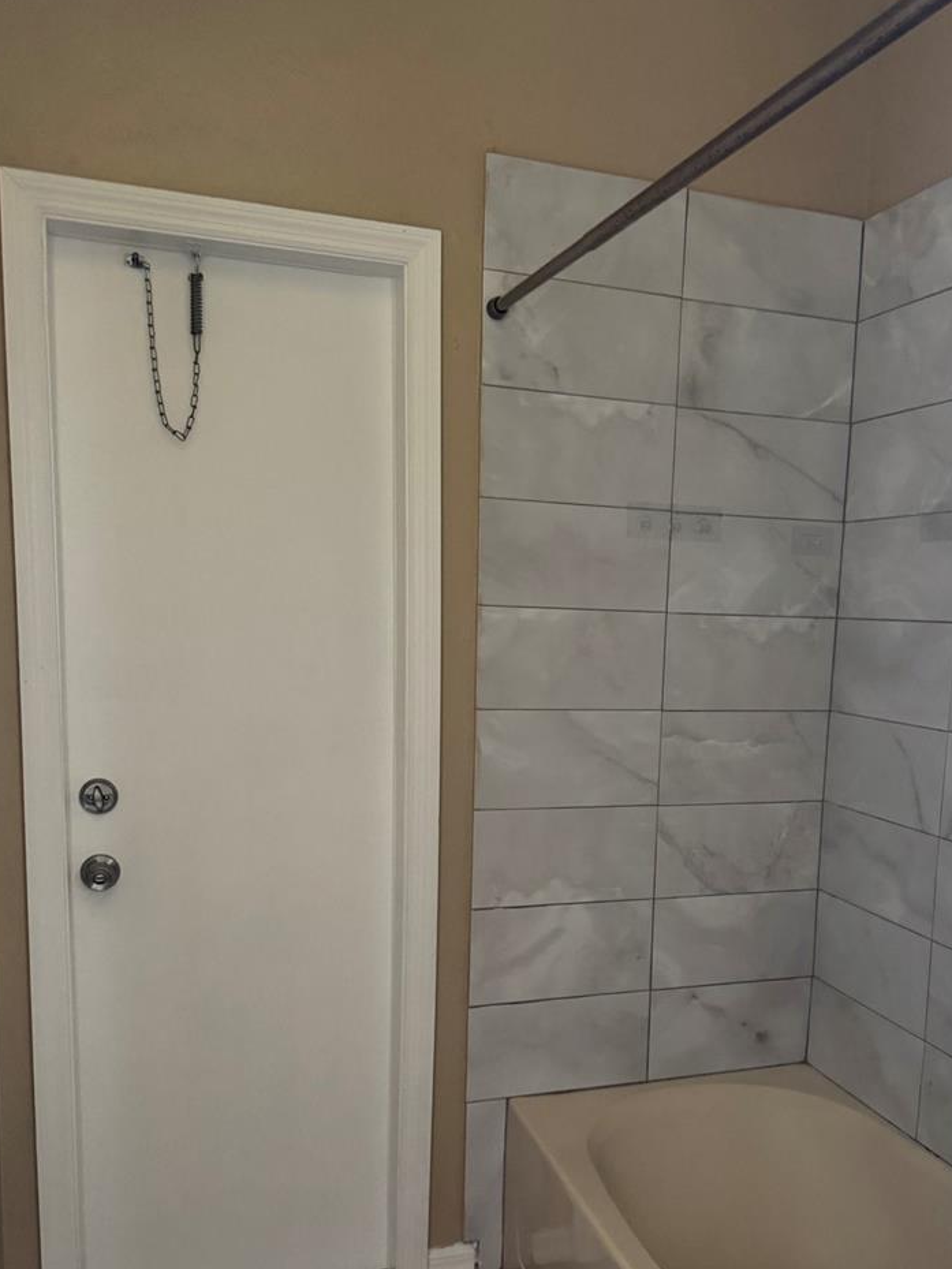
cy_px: 757
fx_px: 1136
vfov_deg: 57.9
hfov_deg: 45.1
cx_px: 597
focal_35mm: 31
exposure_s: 1/60
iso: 500
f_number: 1.78
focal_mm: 6.76
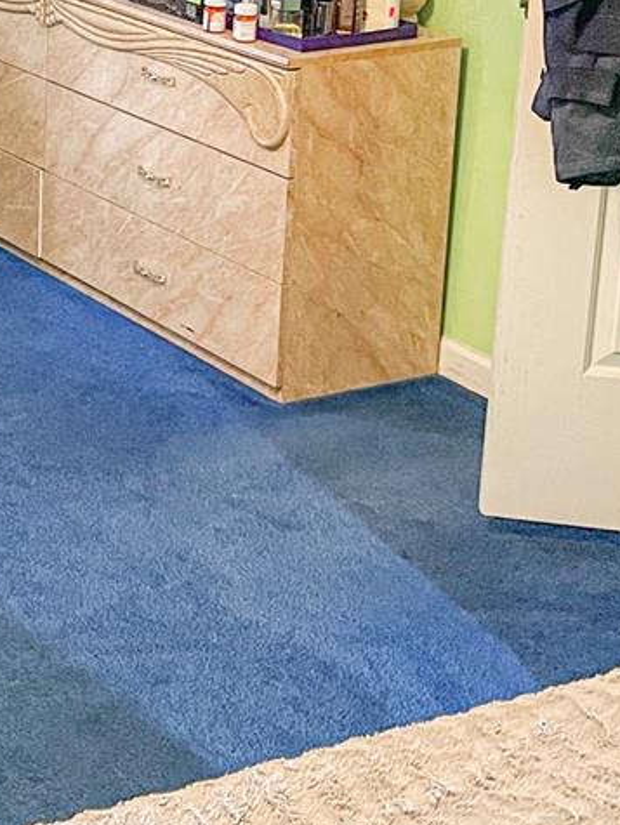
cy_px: -30
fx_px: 2003
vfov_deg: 22.3
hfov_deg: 16.0
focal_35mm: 84
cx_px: -332
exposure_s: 1/40
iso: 400
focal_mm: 5.1
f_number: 1.6
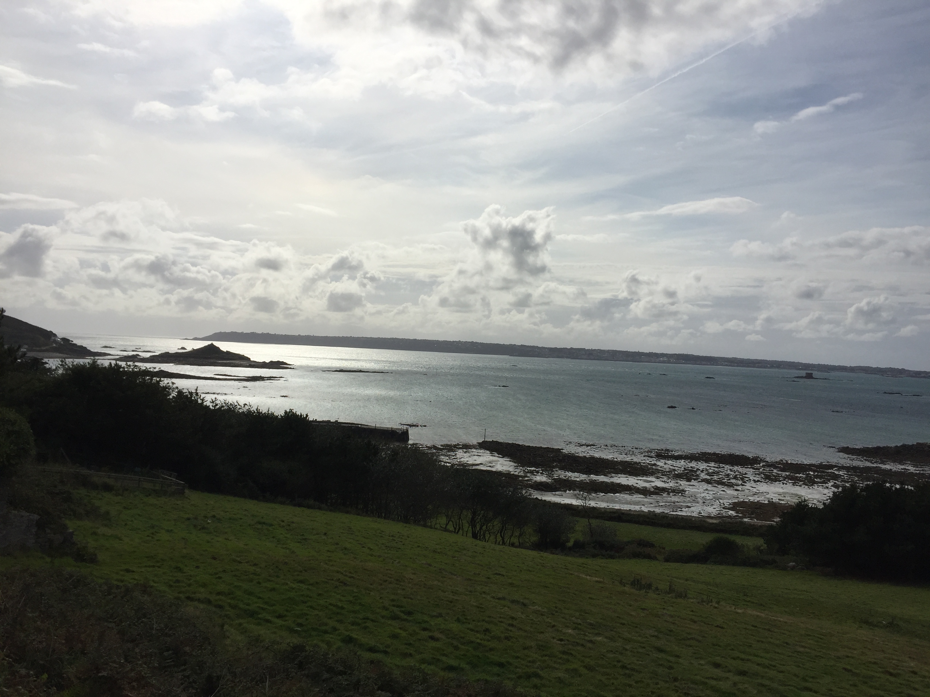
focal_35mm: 29
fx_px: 779
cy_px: 348
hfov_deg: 61.7
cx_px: 465
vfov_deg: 48.2
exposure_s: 1/7937
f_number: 2.2
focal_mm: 4.15
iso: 32
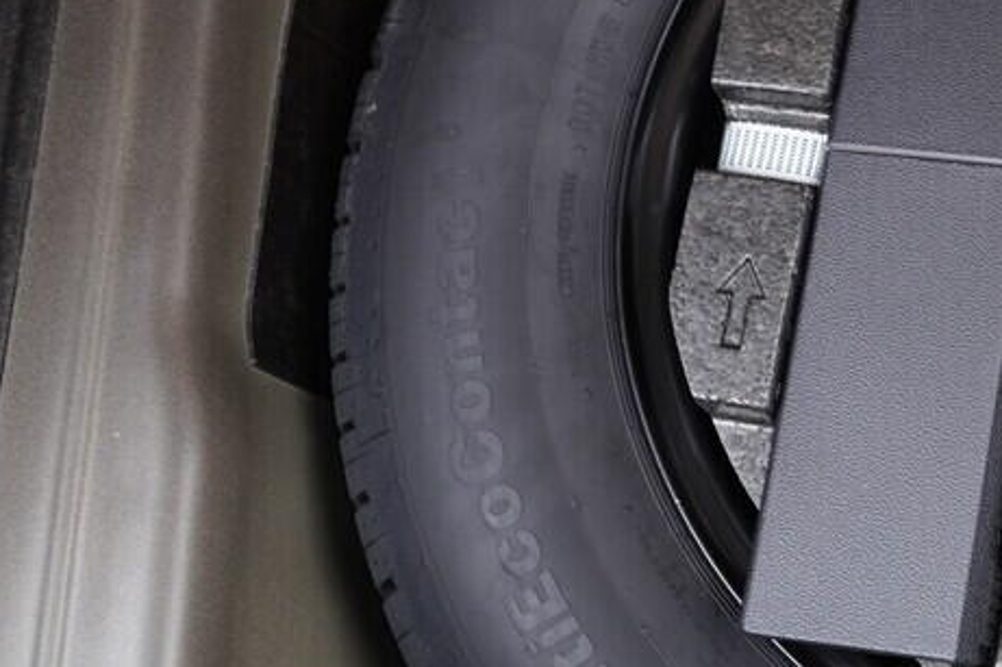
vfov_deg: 17.0
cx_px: 1093
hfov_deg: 23.8
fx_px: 2226
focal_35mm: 80
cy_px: 194
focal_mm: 24
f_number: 2.8
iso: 400
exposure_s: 1/40
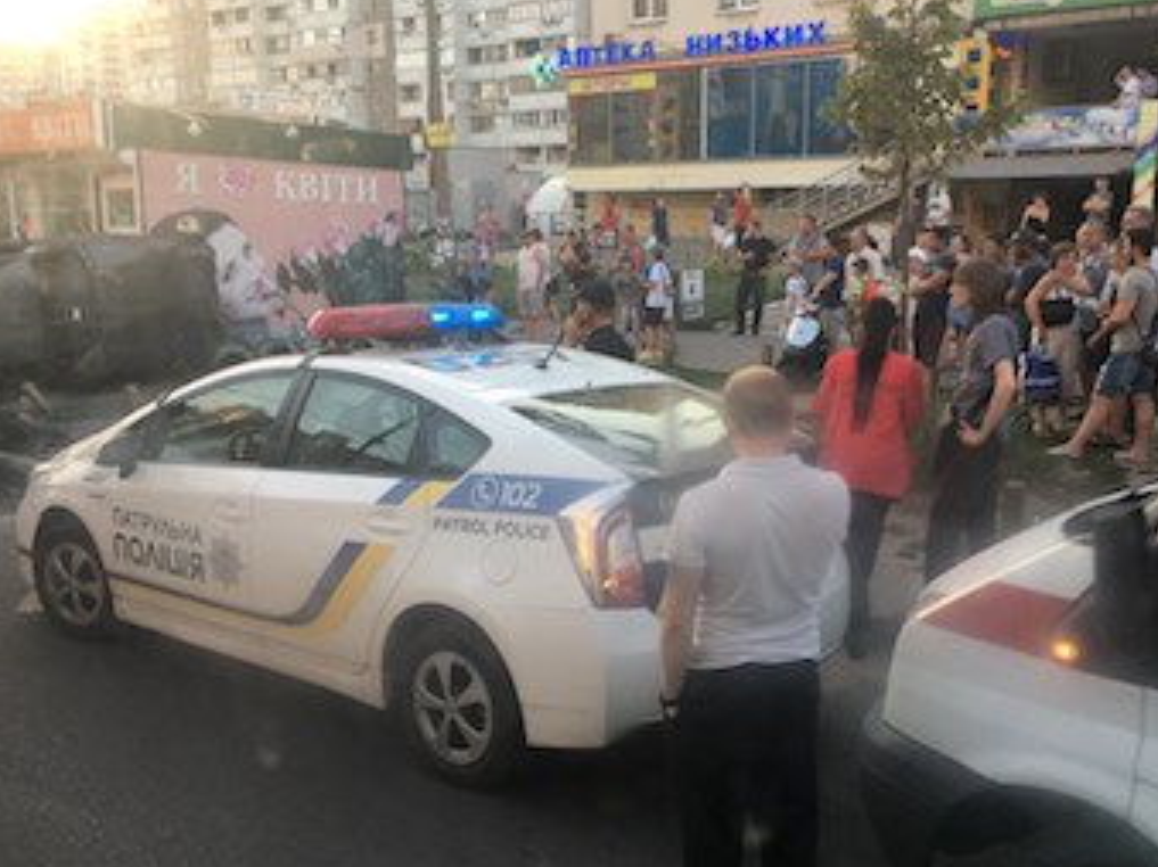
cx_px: 618
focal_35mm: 38
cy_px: 486
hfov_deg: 49.0
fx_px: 1271
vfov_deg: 37.6
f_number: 2.2
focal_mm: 4.15
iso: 32
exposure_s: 1/100
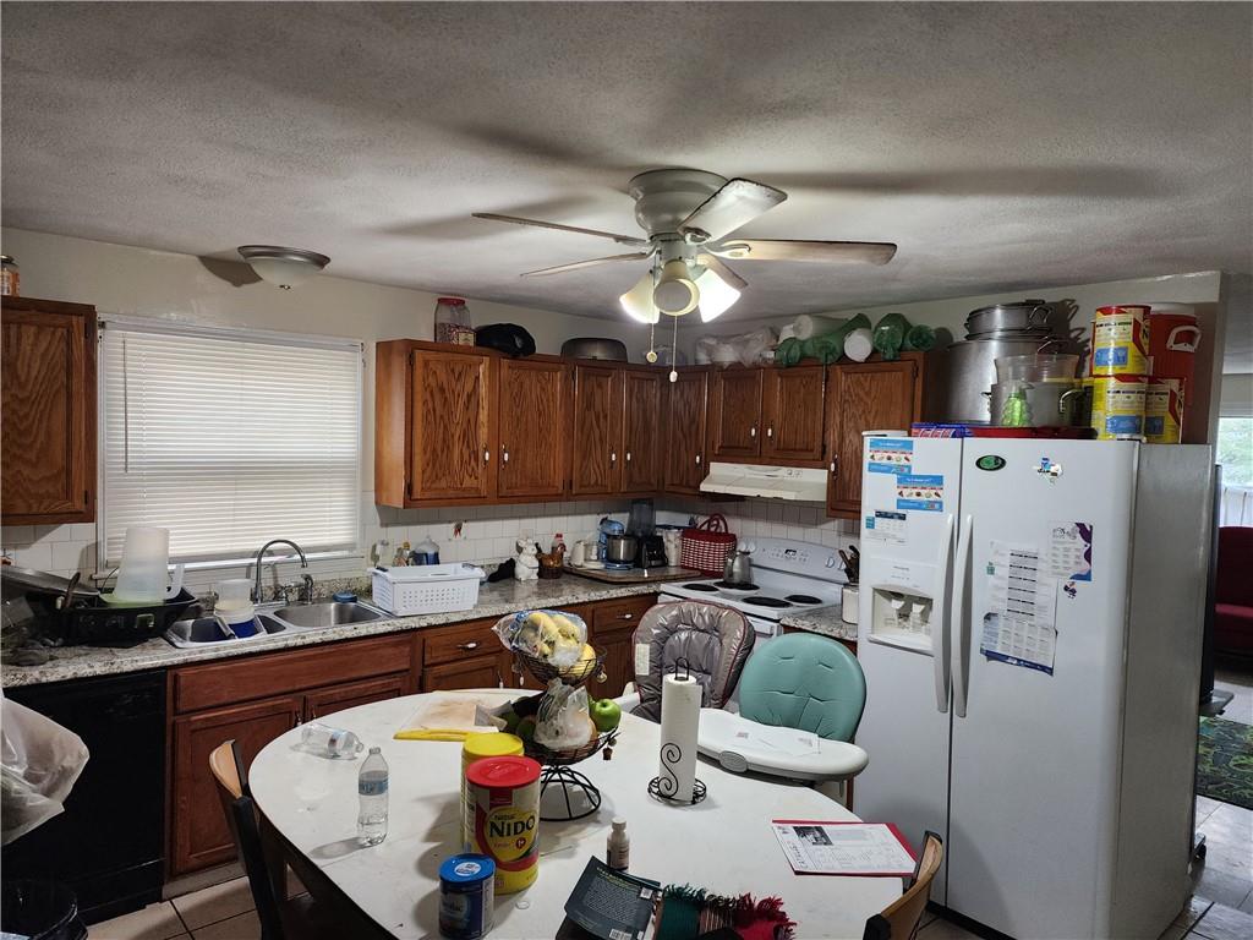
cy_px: 470
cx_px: 626
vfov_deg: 58.9
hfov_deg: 73.9
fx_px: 833
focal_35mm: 23
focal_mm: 6.4
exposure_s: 1/120
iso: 200
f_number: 1.8
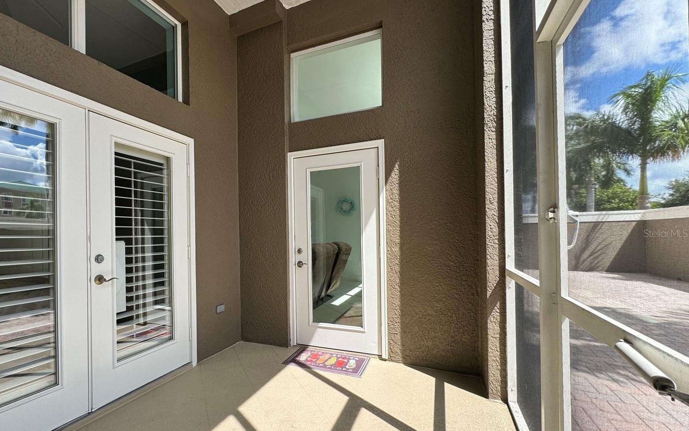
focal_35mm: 17
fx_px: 319
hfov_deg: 93.7
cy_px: 233
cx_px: 295
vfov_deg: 67.9
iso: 40
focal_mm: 2.22
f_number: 2.2
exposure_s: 1/241
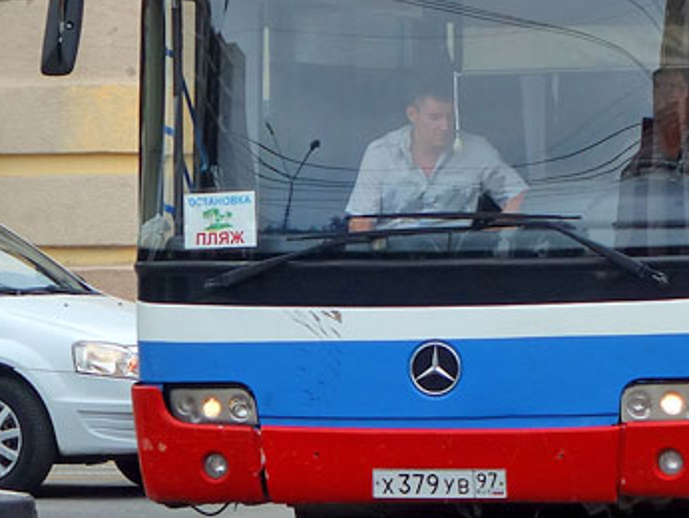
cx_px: 548
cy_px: -110
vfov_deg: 4.6
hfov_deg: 6.1
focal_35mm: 323
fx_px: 6433
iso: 200
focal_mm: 35.96
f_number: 4.9
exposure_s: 1/500
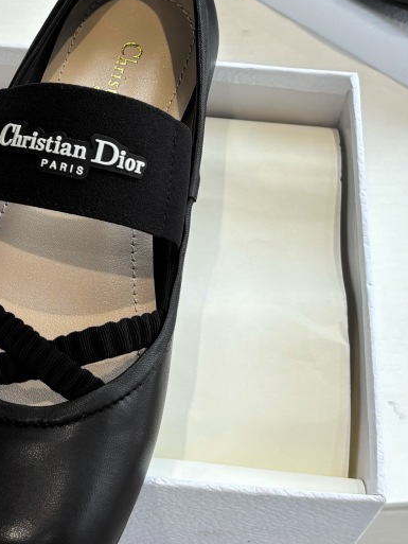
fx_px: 1147
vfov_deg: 26.0
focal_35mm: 73
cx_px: 142
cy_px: 86
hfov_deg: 20.1
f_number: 1.6
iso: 50
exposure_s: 1/312
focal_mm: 5.96
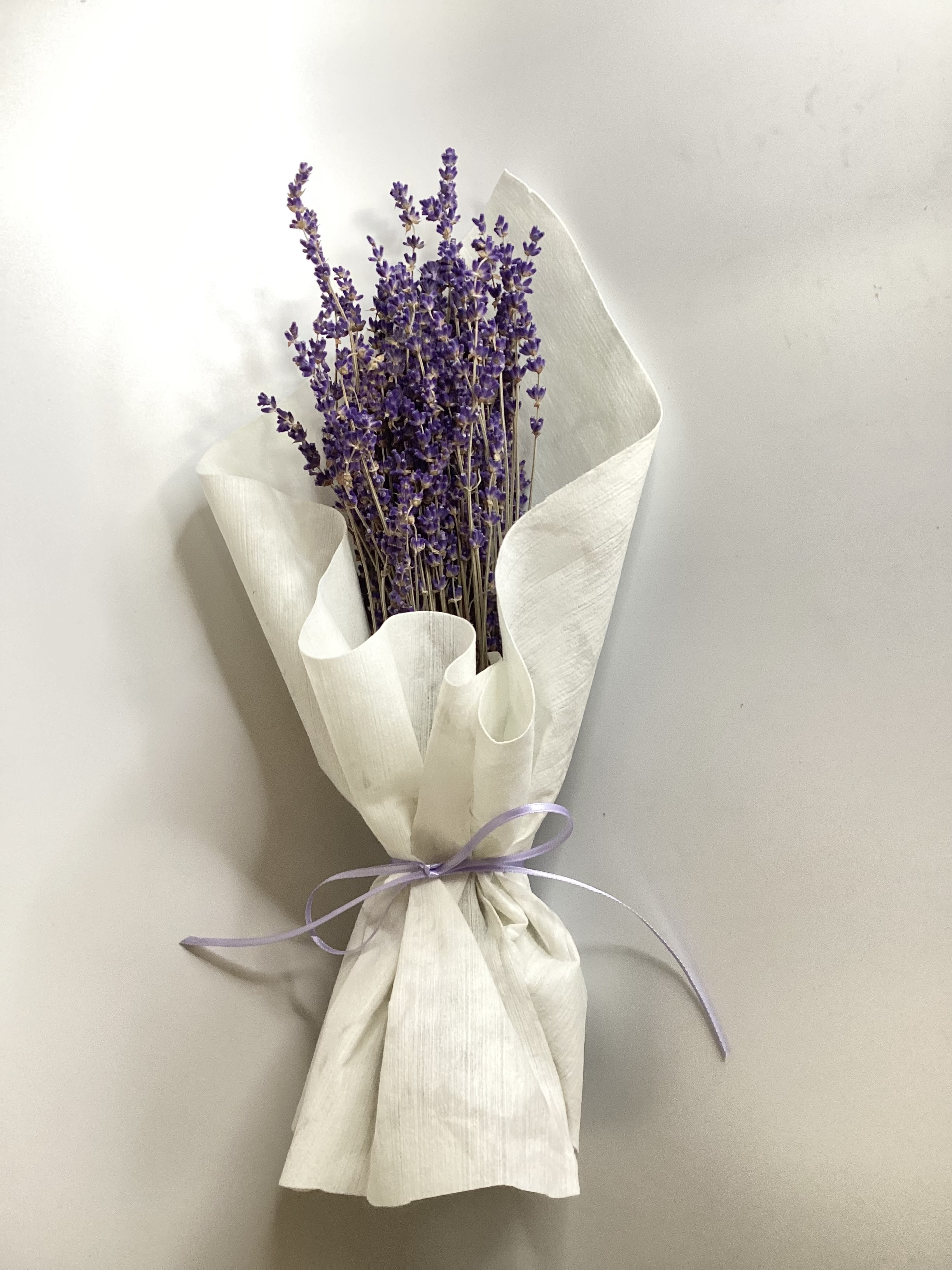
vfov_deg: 58.4
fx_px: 1137
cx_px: 476
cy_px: 635
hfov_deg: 45.4
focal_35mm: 31
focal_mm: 3.3
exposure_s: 1/50
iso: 200
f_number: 2.4
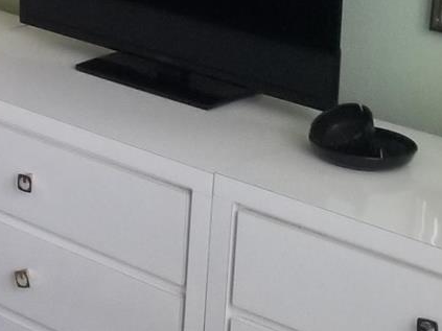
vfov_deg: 11.5
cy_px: -85
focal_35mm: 126
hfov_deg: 14.0
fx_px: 1608
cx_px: -330
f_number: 1.7
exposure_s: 1/13
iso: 200
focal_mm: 4.3
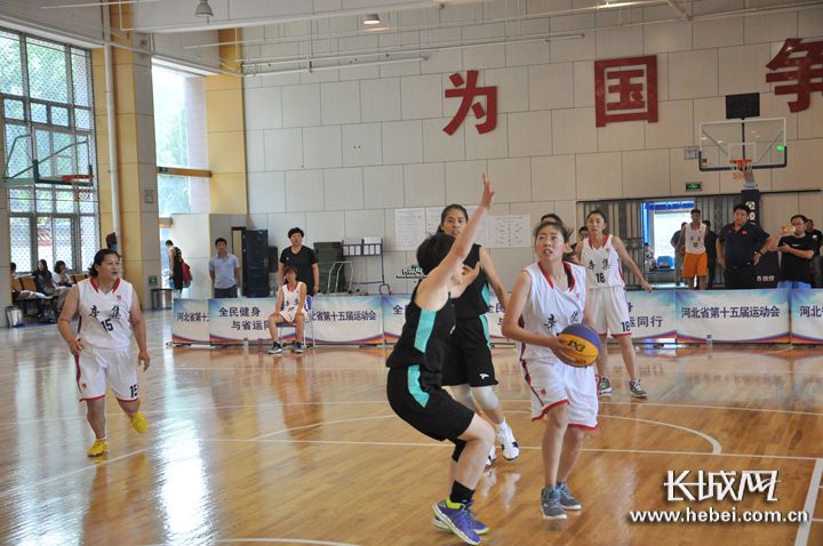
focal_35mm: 57
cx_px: 412
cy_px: 273
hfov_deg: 35.1
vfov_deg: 23.7
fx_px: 1301
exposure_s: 1/400
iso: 1600
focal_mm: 38
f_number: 4.5
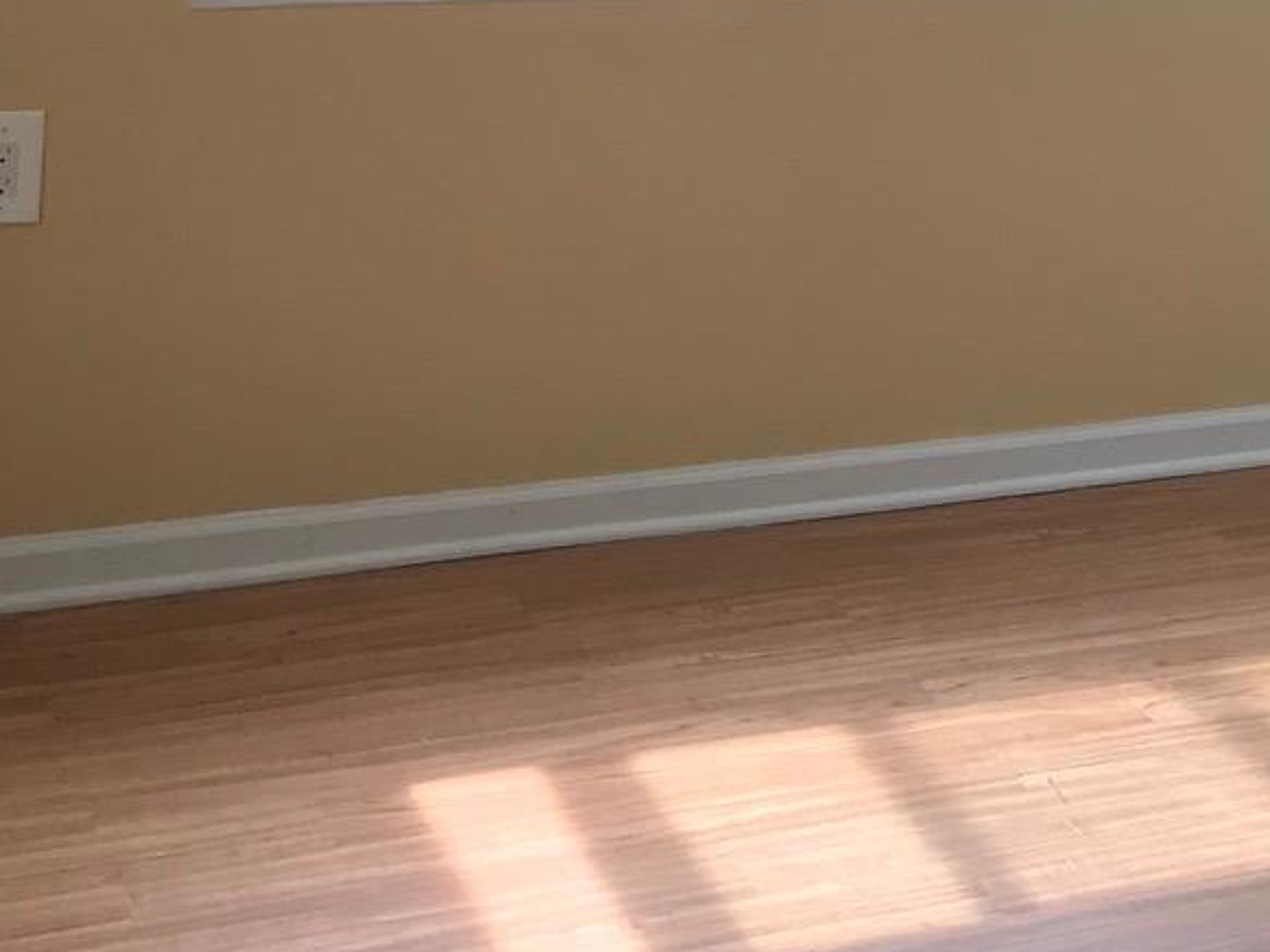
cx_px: 1798
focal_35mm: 97
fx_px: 3557
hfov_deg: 18.4
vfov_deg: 14.5
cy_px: -358
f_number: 1.8
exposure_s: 1/40
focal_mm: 3.99
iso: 25
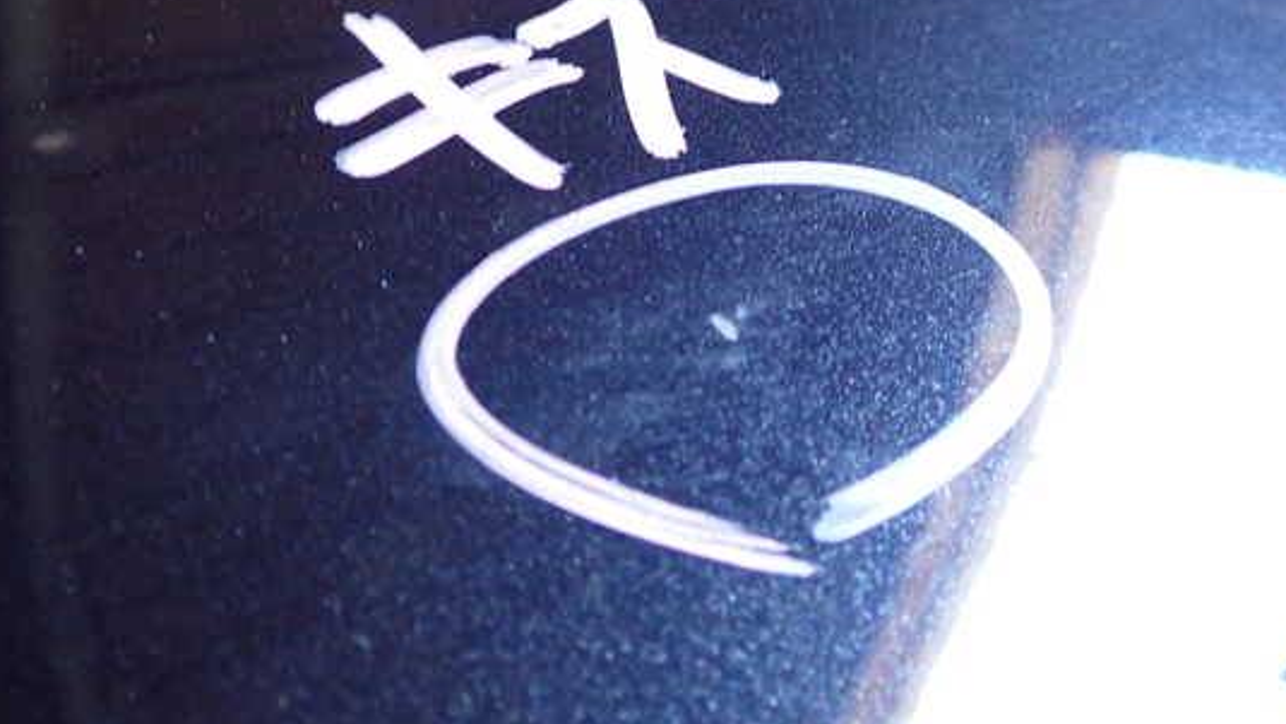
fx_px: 1500
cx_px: 692
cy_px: 310
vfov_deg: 27.1
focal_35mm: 44
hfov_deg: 46.4
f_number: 2.5
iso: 640
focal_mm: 6.37
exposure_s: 1/40
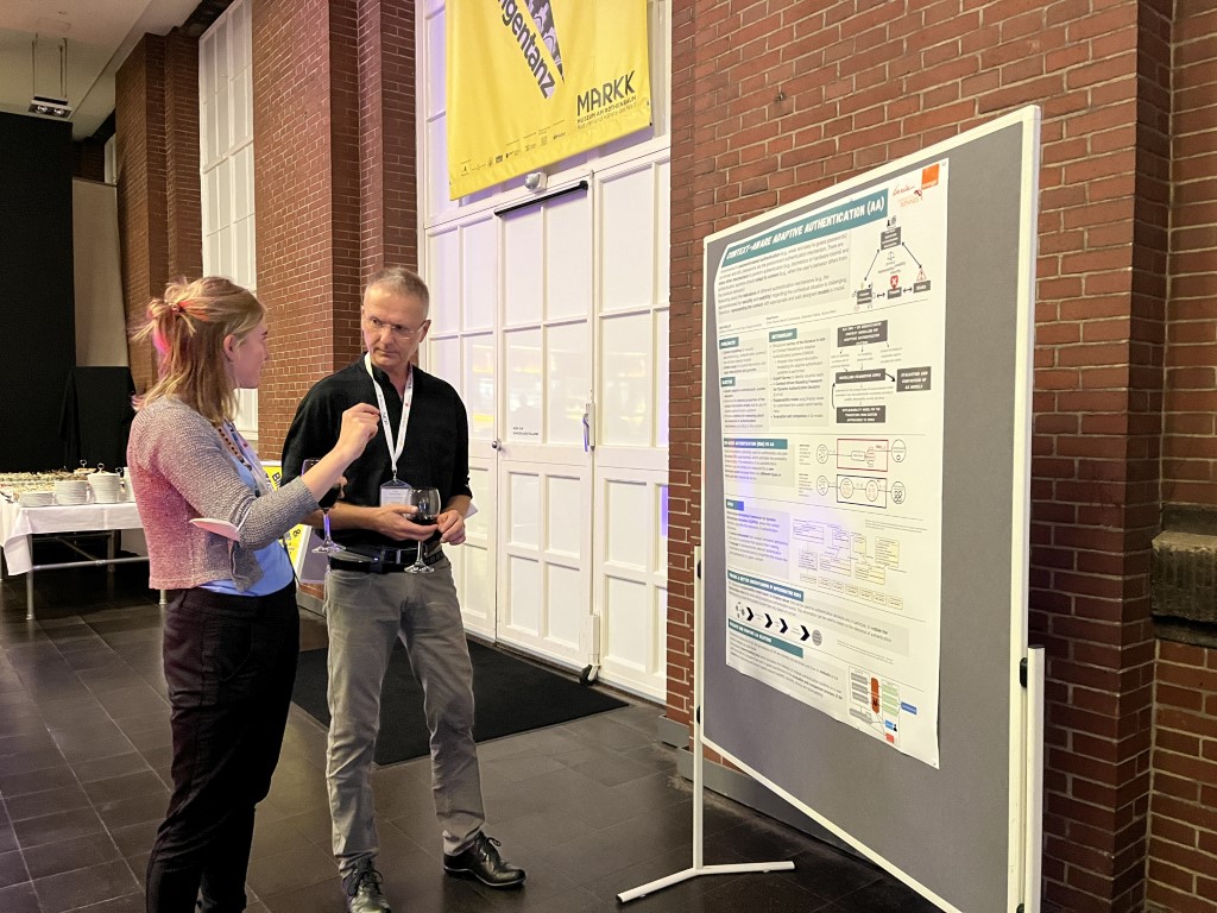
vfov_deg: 53.1
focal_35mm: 26
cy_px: 456
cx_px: 608
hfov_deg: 67.3
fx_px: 914
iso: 640
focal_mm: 5.1
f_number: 1.6
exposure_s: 1/33
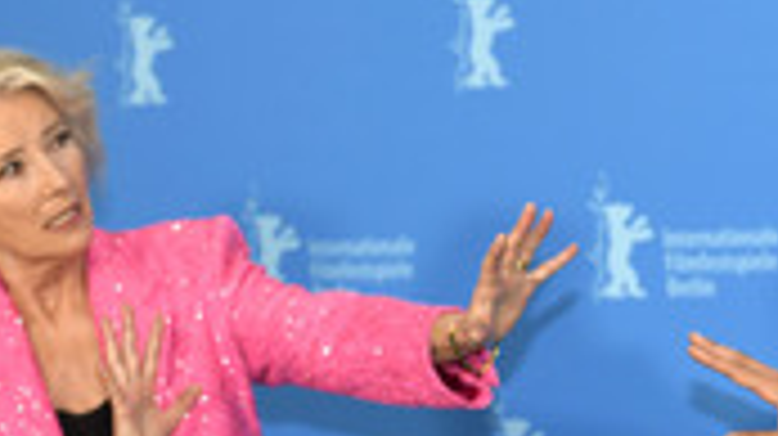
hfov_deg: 11.2
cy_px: 45
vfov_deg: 6.3
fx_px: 3937
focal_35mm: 191
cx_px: 749
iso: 640
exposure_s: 1/400
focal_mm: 70
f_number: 3.5
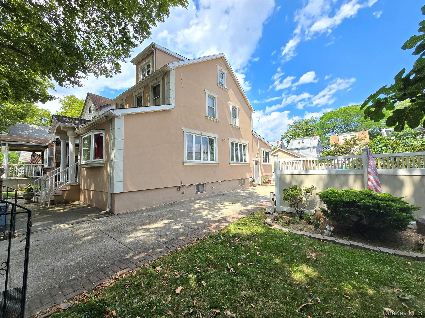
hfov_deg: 106.2
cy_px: 159
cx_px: 212
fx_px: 160
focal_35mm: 13
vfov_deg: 89.9
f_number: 2.2
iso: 50
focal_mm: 2.2
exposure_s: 1/812
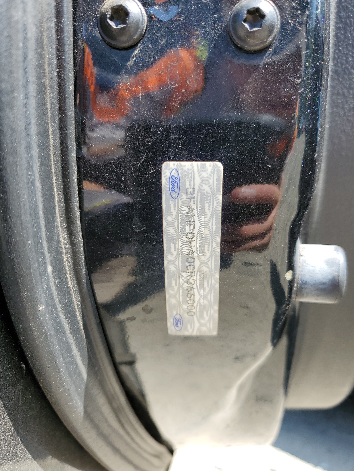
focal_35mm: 26
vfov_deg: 67.3
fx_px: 354
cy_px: 236
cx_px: 177
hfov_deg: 53.1
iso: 50
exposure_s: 1/588
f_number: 1.5
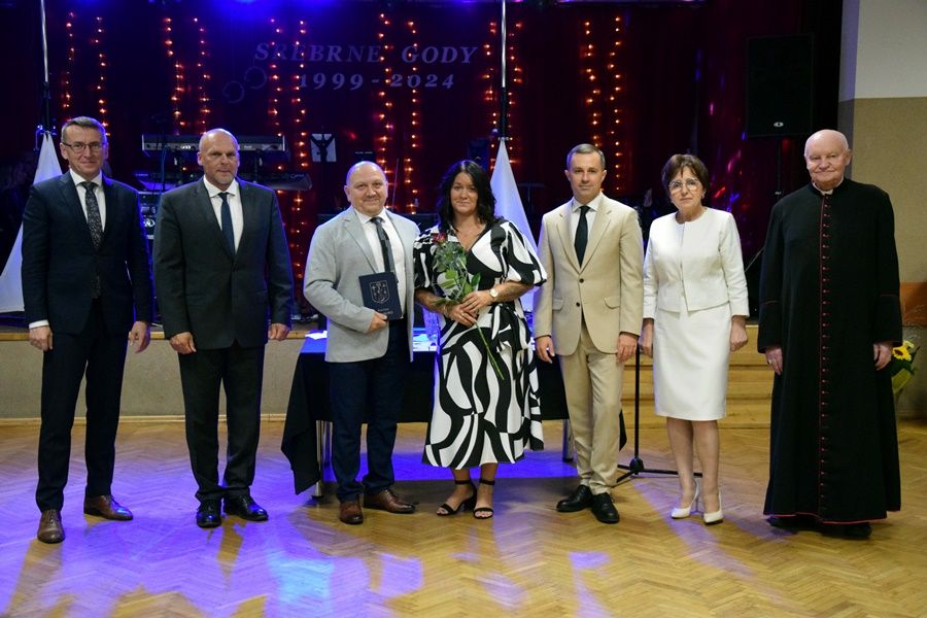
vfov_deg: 26.5
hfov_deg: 38.9
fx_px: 1313
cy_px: 309
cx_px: 464
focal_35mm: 51
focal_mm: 34
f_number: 4.2
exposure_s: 1/100
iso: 5000
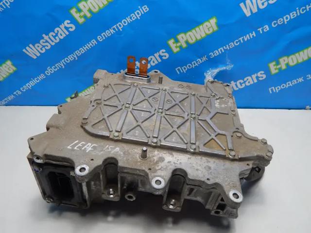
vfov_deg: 54.9
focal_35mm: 25
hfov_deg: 69.4
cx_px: 156
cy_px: 116
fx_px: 225
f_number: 3.1
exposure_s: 1/30
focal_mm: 4.5
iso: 125
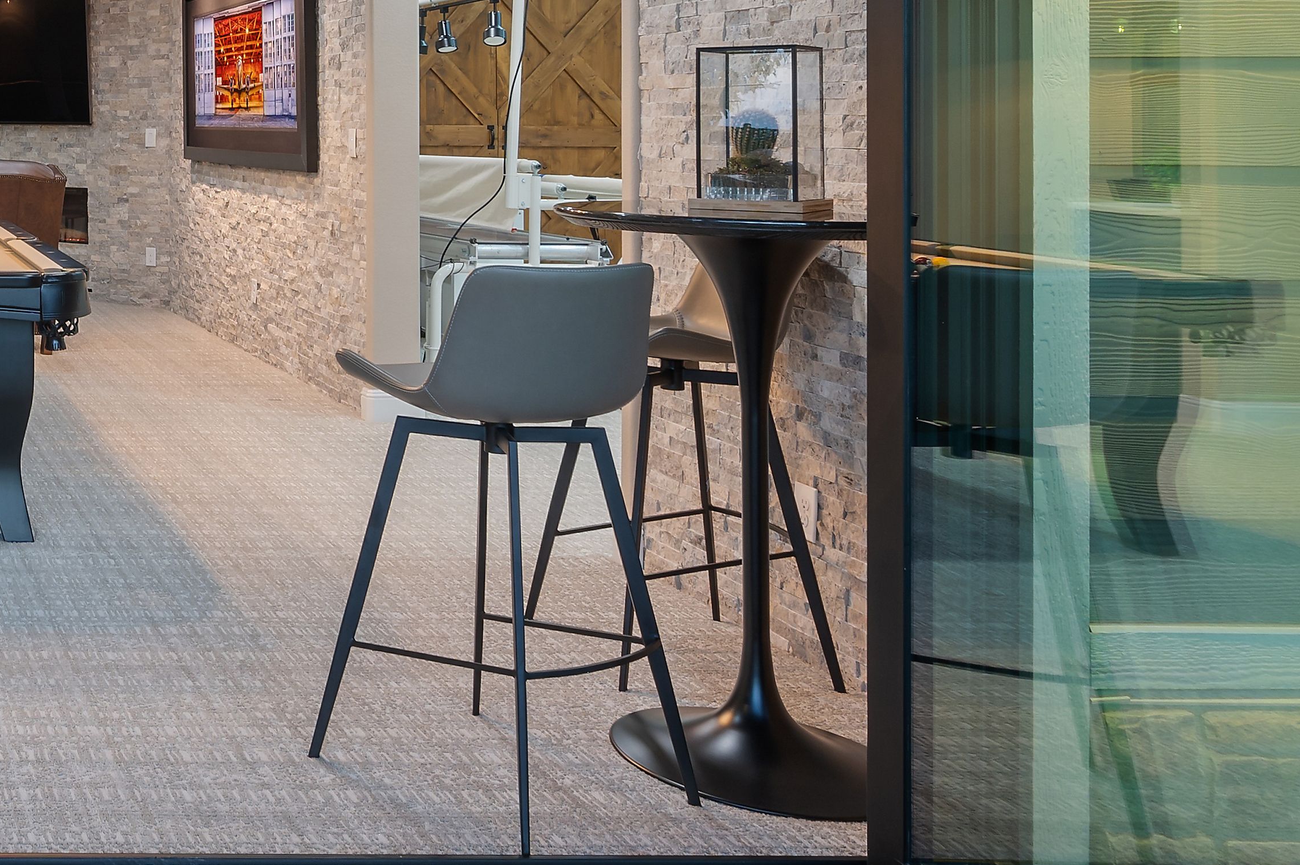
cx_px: -112
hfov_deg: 39.9
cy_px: 172
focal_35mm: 40
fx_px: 1443
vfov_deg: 32.4
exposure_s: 1/1.67
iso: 400
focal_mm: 15
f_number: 9
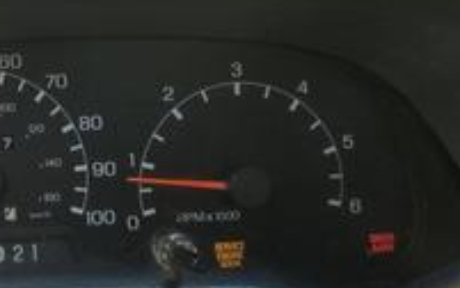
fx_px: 765
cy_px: 110
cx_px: -110
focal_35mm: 61
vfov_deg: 21.3
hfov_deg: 28.5
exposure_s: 1/180
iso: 64
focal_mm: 5.4
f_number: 1.8
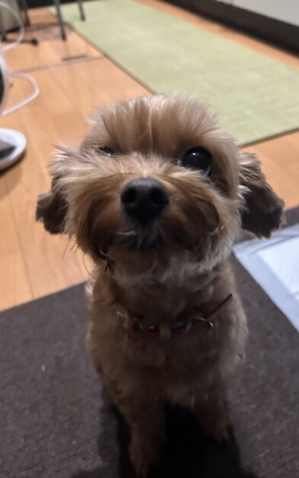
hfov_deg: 44.4
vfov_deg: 66.5
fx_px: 365
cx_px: 171
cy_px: 236
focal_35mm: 28
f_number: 1.5
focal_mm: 5.7
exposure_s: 1/40
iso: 640
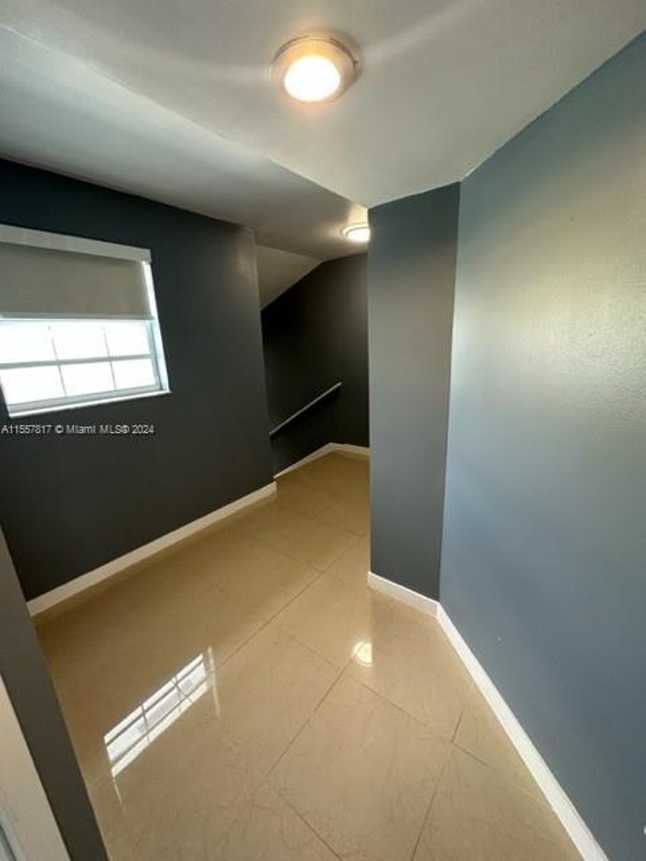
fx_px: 348
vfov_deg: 102.1
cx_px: 323
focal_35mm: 14
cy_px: 430
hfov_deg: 85.7
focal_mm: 2.22
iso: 200
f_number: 2.2
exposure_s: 1/60
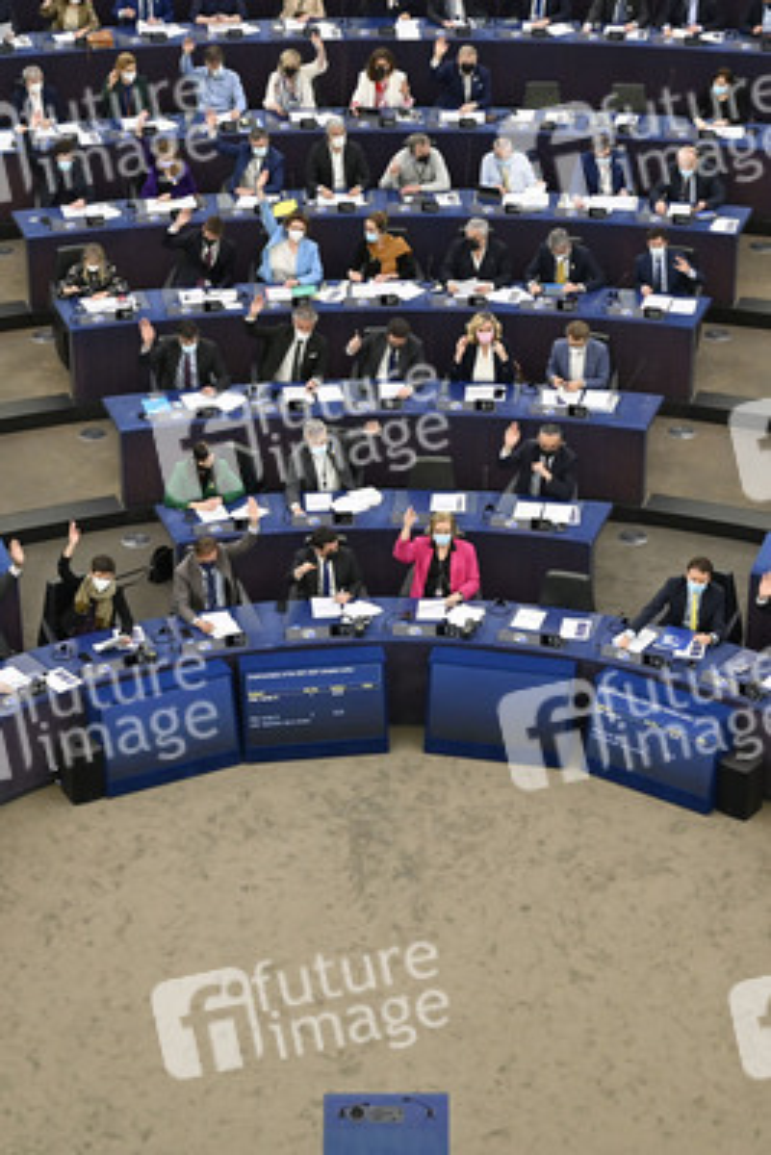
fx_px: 1894
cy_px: 578
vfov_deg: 33.9
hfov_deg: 23.0
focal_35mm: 59
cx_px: 386
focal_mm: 59
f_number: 4
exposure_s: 1/320
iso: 1250
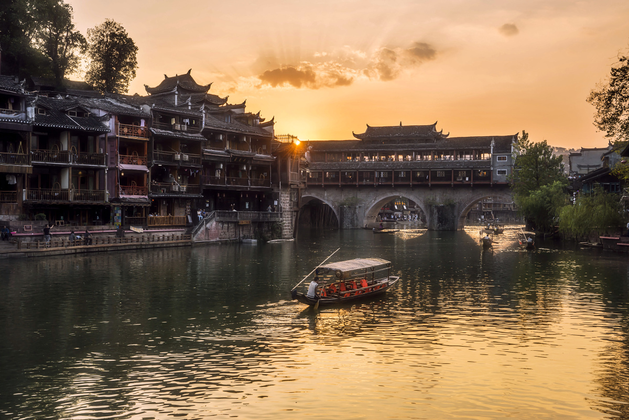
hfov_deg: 41.1
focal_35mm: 48
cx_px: 314
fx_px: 839
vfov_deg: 28.1
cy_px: 210
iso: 250
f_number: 11
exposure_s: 1/60
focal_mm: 48
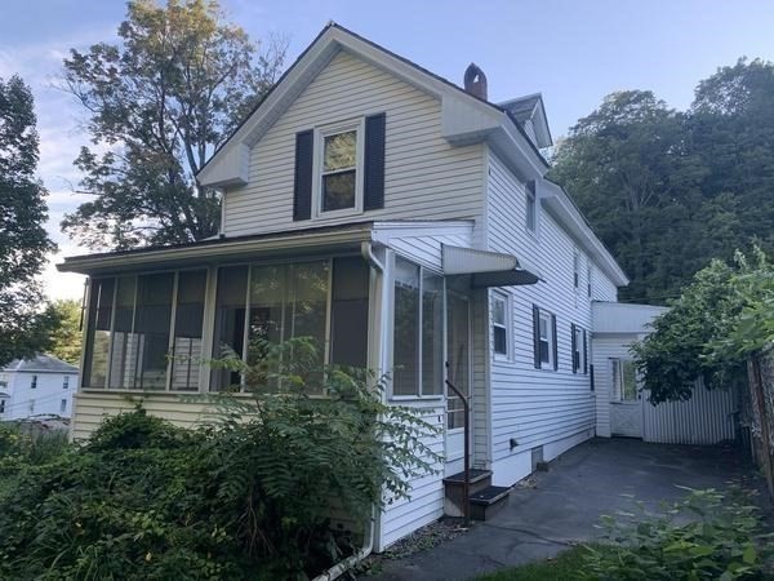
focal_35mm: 26
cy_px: 290
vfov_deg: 53.1
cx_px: 387
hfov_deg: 67.3
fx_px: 581
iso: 25
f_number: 1.8
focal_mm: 4.25
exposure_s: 1/180
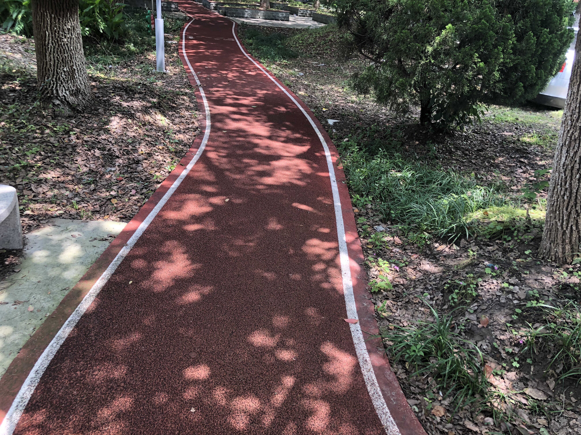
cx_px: 290
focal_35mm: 28
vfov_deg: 49.7
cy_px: 218
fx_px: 470
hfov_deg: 63.4
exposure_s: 1/120
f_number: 1.8
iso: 40
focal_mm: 4
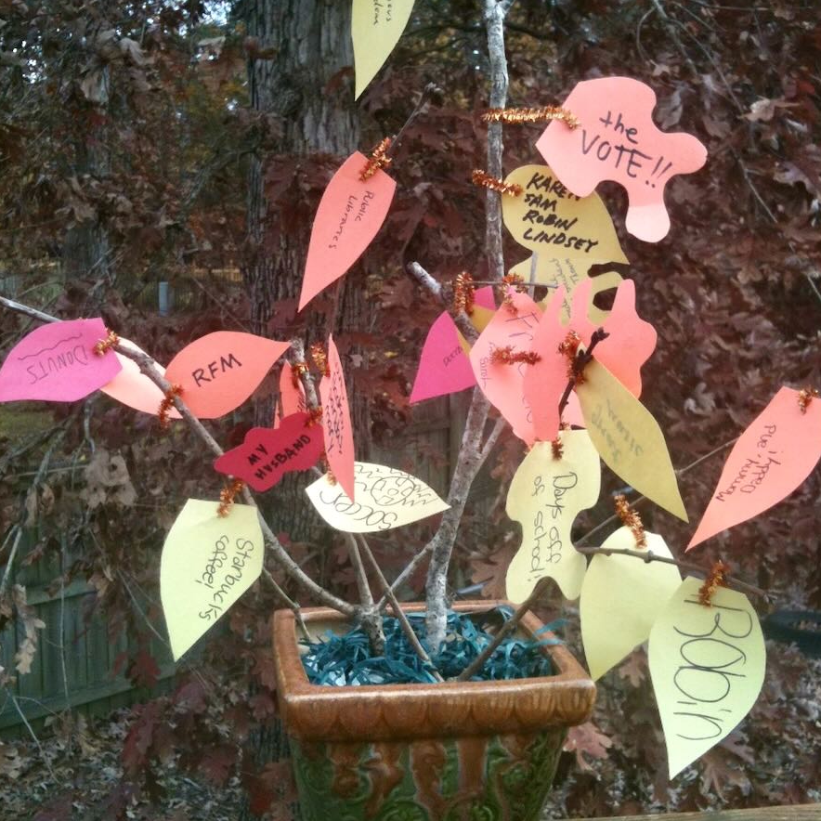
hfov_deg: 40.0
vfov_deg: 40.0
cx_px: 415
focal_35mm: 42
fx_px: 1127
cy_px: 384
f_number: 2.8
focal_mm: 3.85
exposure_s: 1/155
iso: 64
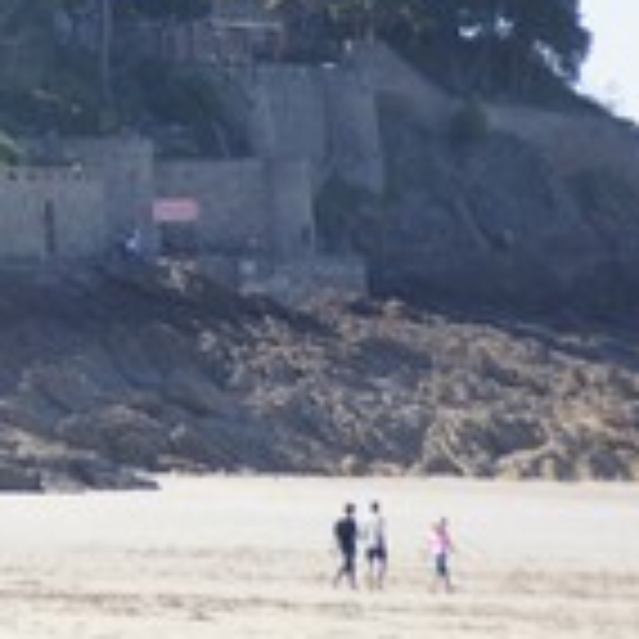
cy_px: -20
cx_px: -279
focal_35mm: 454
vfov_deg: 3.9
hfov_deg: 3.8
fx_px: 9482
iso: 100
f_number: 6.3
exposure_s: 1/200
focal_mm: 110
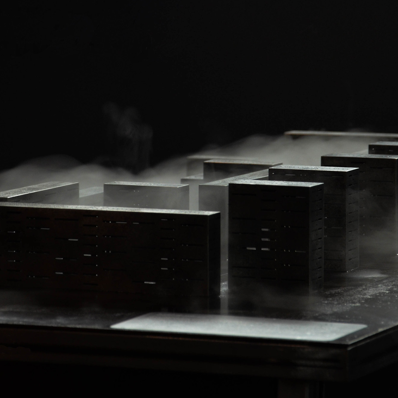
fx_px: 3132
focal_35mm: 241
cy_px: 169
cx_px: 219
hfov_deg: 7.3
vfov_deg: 7.3
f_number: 5.6
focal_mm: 105
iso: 1000
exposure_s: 1/8
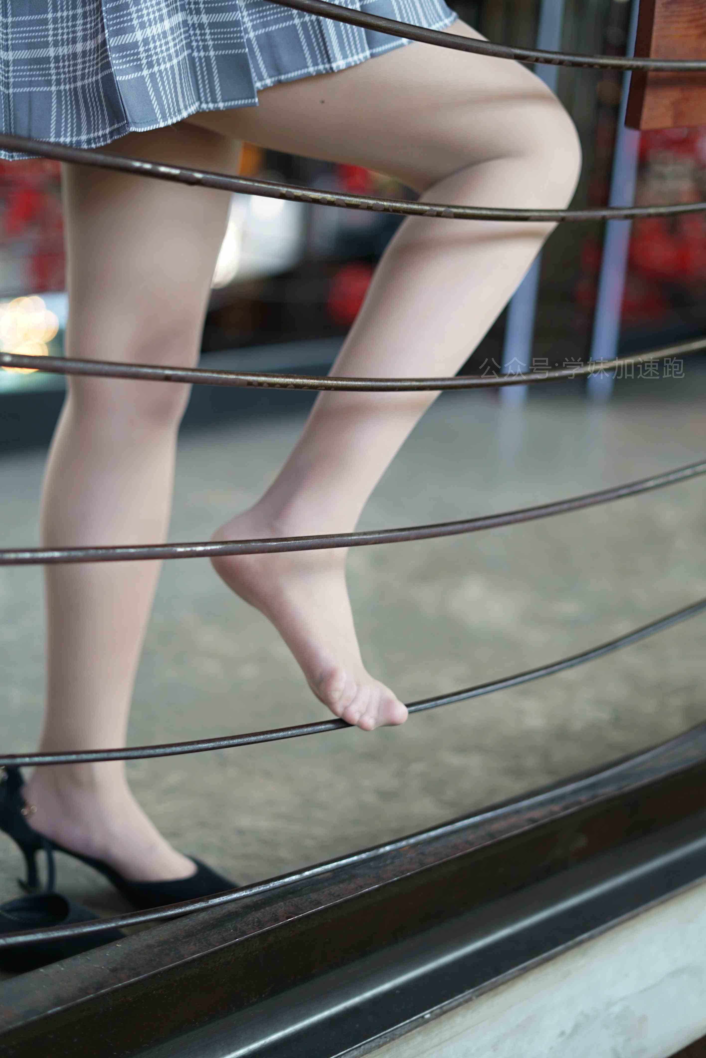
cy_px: 529
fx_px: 1469
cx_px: 353
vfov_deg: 39.6
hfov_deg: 27.0
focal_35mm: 50
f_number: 2
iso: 250
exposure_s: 1/60
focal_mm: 50
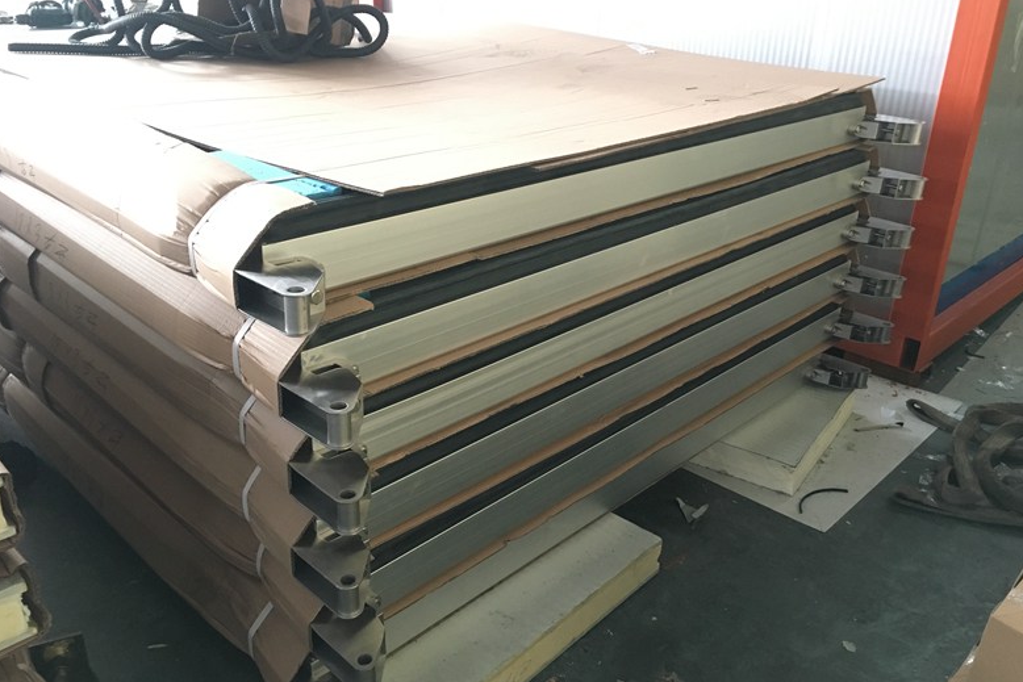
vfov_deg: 42.3
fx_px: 881
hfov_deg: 60.3
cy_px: 340
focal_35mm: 31
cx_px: 521
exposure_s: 1/33
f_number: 2.2
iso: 250
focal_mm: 4.15
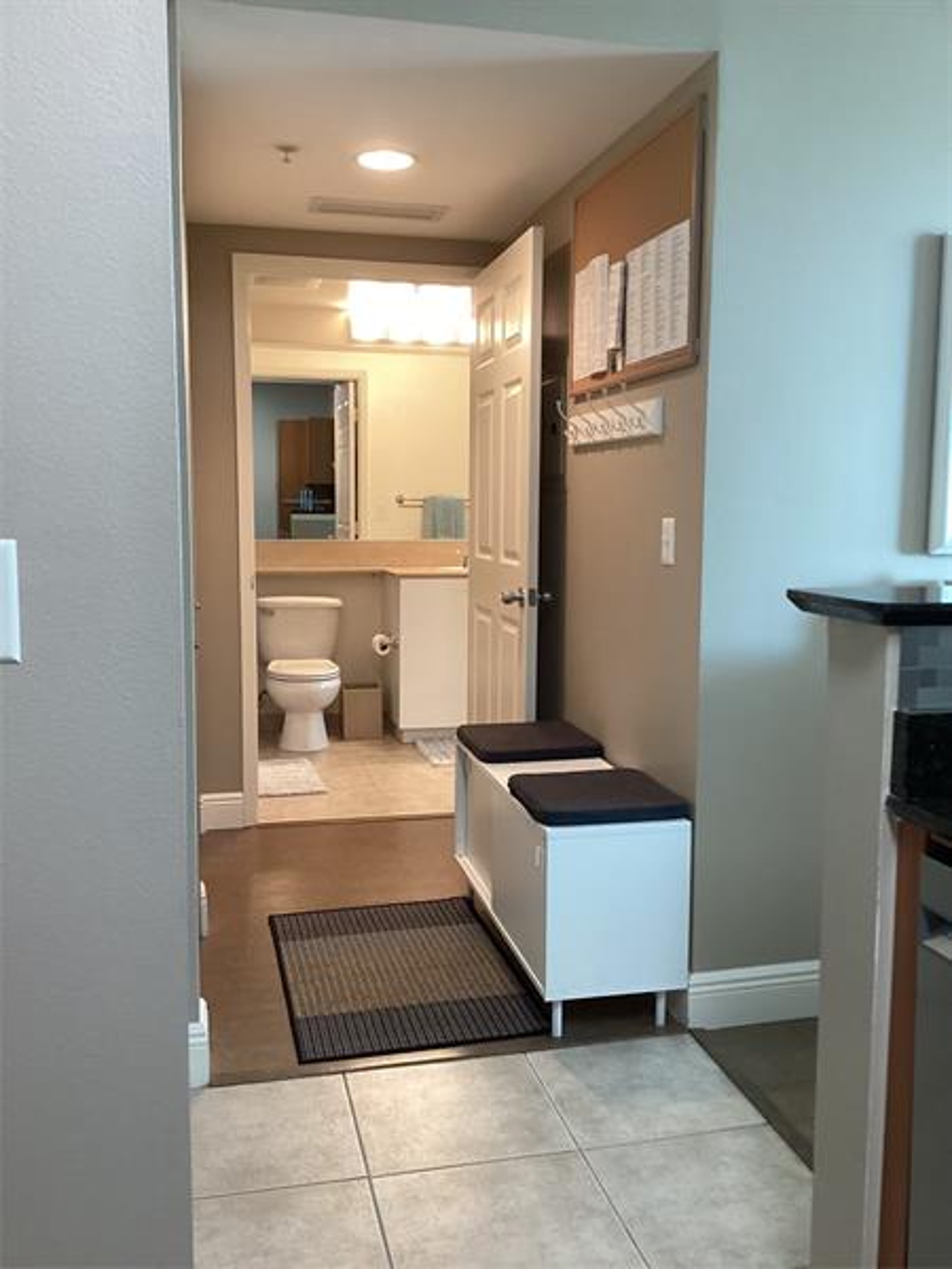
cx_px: 476
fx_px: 1137
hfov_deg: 45.4
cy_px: 634
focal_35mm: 31
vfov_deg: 58.4
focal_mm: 3.3
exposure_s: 1/60
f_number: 2.4
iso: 200
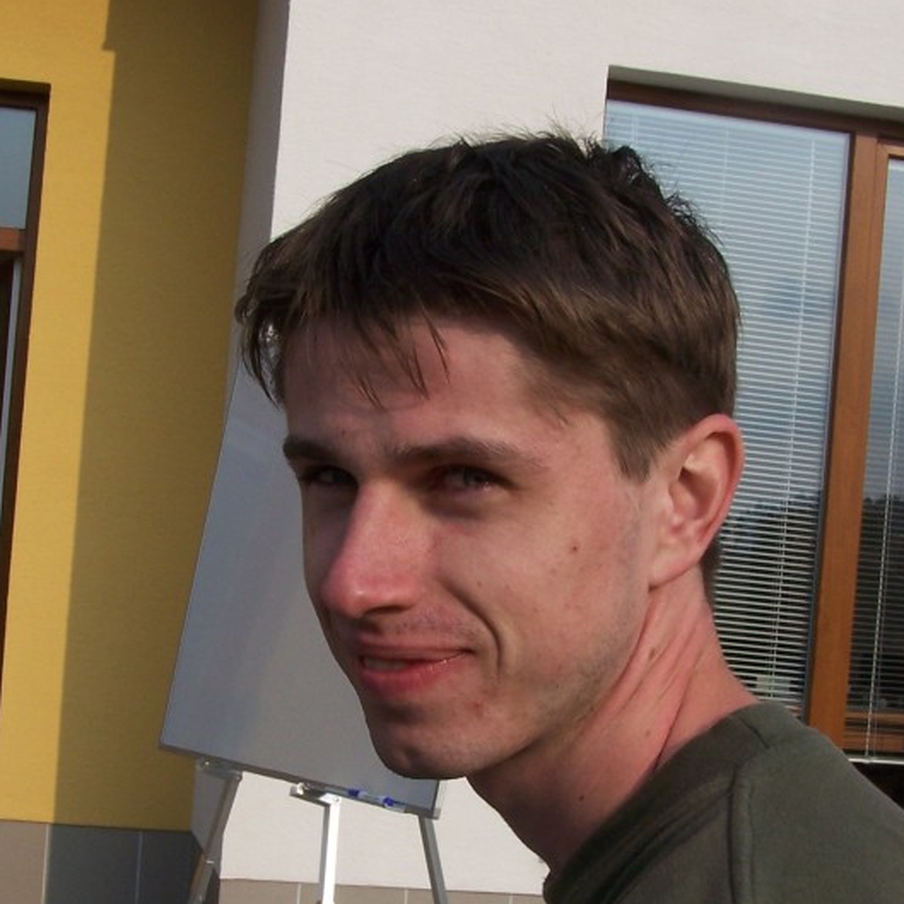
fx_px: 1920
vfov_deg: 26.2
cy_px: 646
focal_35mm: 65
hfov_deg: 26.5
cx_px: 408
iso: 80
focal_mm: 6.3
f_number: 5.6
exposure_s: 1/500
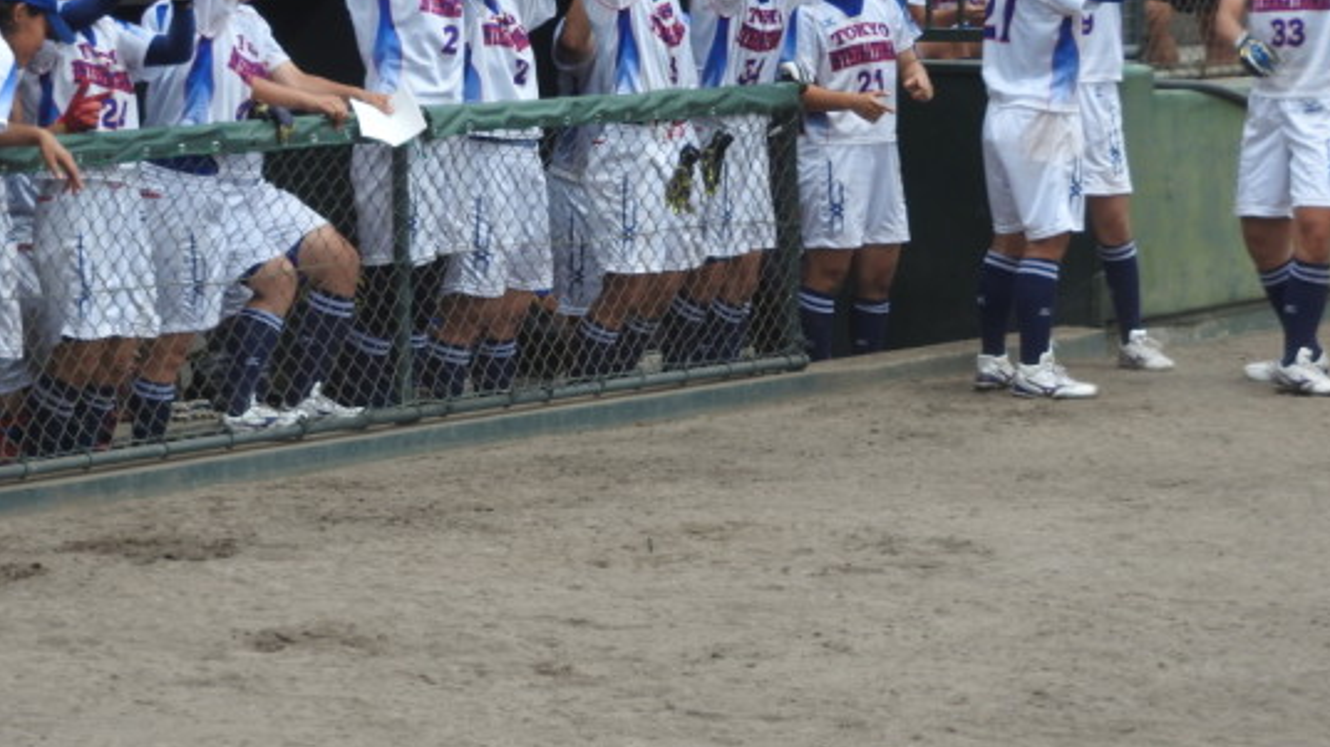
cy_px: 280
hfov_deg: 11.8
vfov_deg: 6.6
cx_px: 623
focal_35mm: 183
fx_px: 6451
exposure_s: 1/400
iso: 100
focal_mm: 26.9
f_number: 5.2
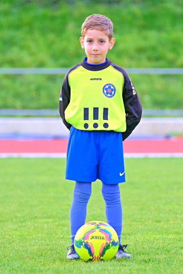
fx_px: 1419
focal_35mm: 186
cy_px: 137
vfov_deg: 11.1
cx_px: 92
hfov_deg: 7.4
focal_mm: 124.3
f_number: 2.8
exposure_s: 1/300
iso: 320
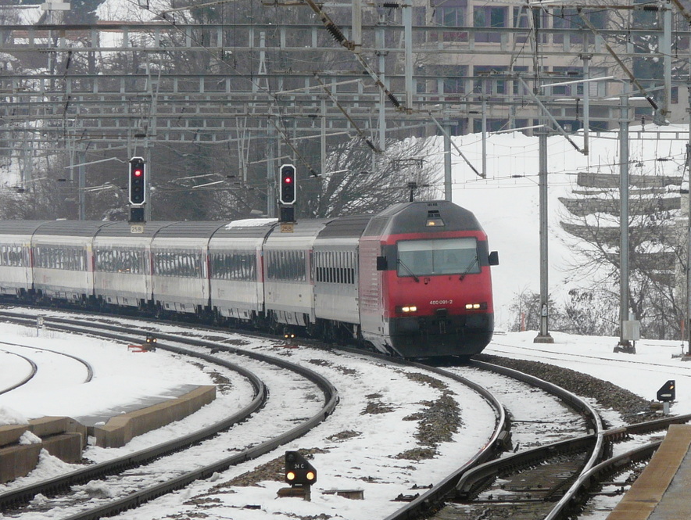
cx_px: 378
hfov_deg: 6.9
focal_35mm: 285
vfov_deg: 5.2
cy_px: 253
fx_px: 5695
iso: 100
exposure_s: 1/320
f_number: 5.6
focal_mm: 41.5
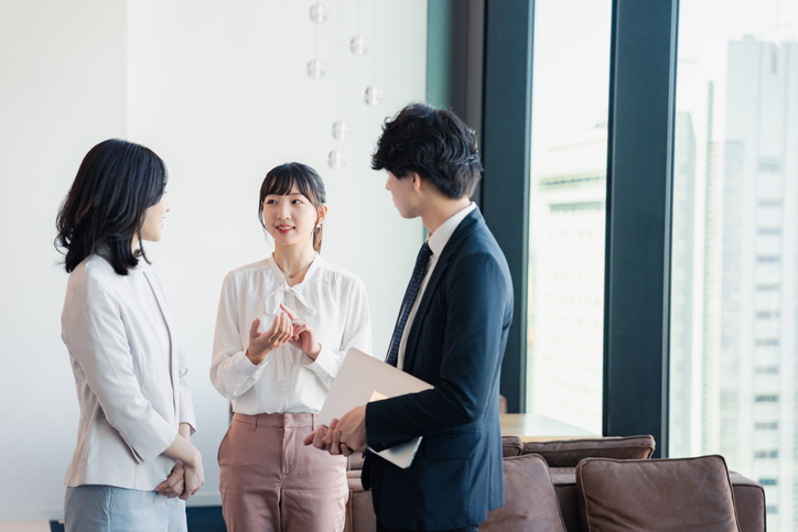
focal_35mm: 70
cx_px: 399
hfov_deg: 28.8
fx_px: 1552
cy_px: 266
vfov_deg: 19.5
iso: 160
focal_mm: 70
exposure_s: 1/320
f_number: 2.8
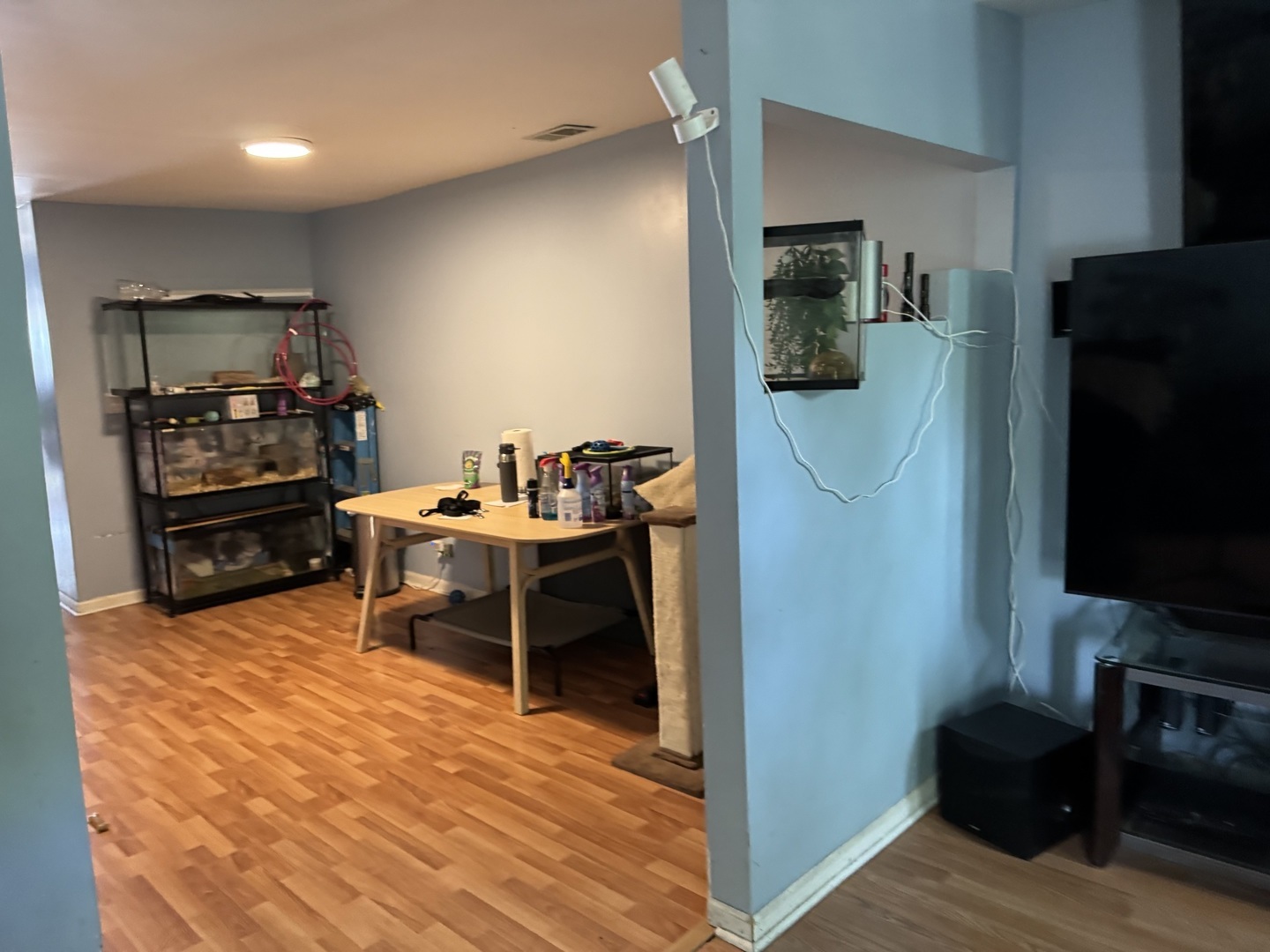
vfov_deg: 56.8
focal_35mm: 24
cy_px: 476
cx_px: 635
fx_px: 881
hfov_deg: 71.6
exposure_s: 1/59
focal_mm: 6.76
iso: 800
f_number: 1.78
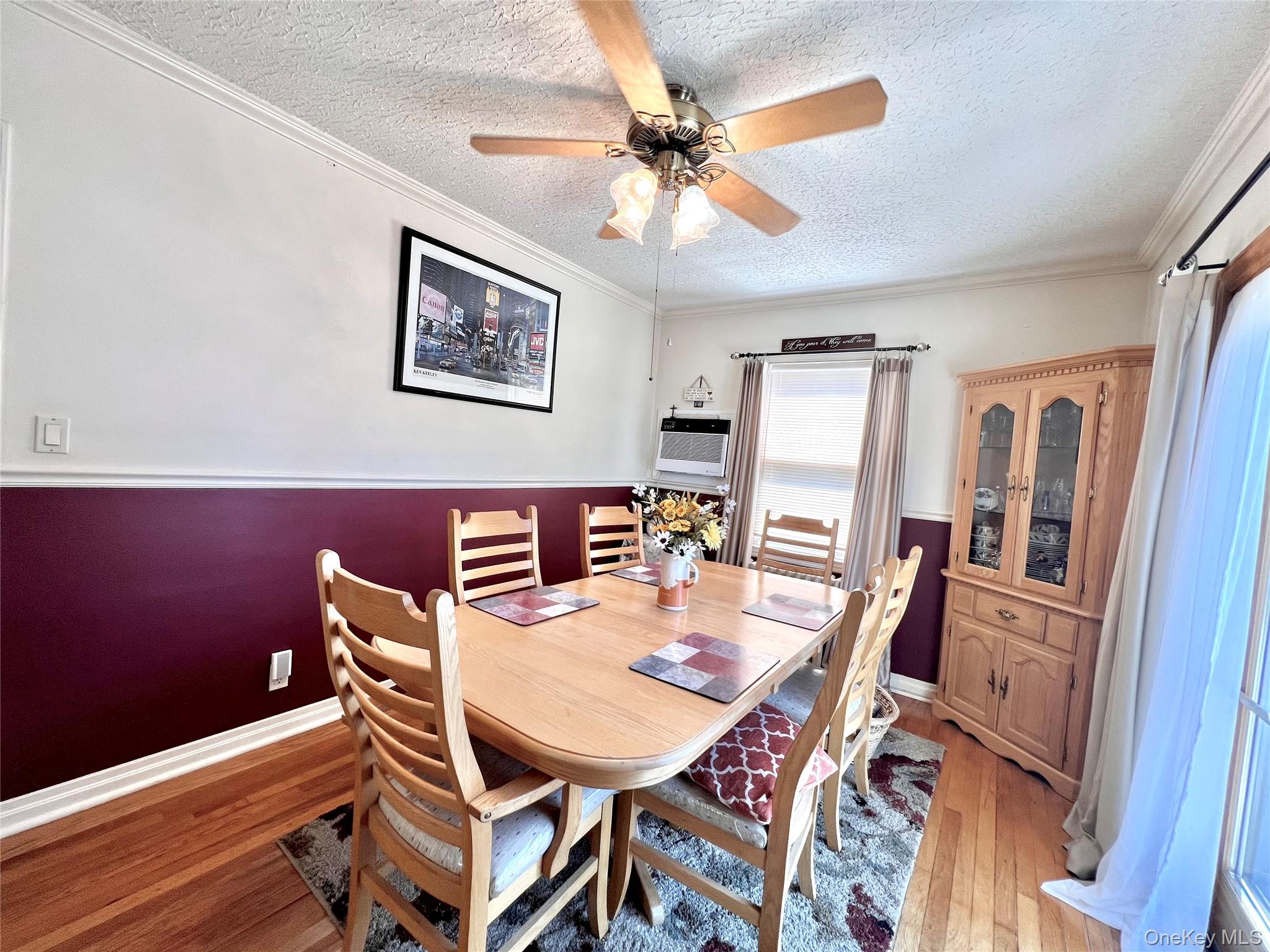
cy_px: 476
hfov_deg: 106.2
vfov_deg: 89.9
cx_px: 635
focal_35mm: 13
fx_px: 477
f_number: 1.8
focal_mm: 1.57
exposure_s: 1/120
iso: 64
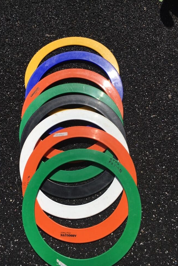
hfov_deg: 42.3
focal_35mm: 31
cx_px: 87
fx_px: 230
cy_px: 133
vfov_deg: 60.3
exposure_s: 1/3846
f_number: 2.2
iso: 25
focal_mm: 4.15
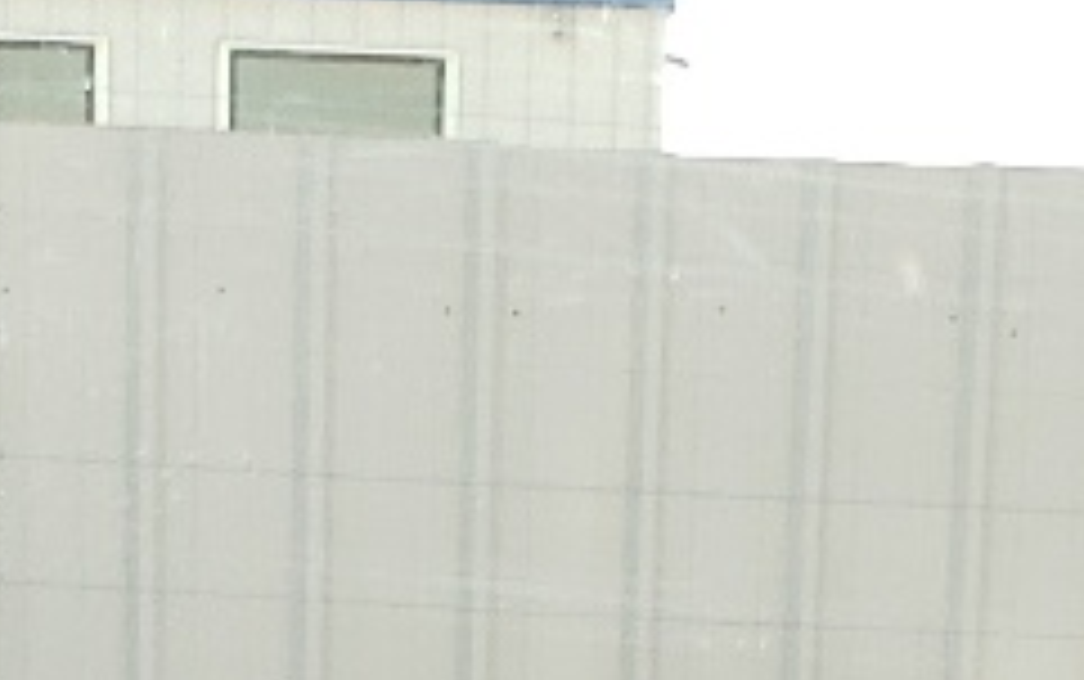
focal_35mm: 183
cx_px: 585
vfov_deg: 6.5
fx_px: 5410
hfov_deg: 11.4
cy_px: 2108
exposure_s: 1/120
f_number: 1.5
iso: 50
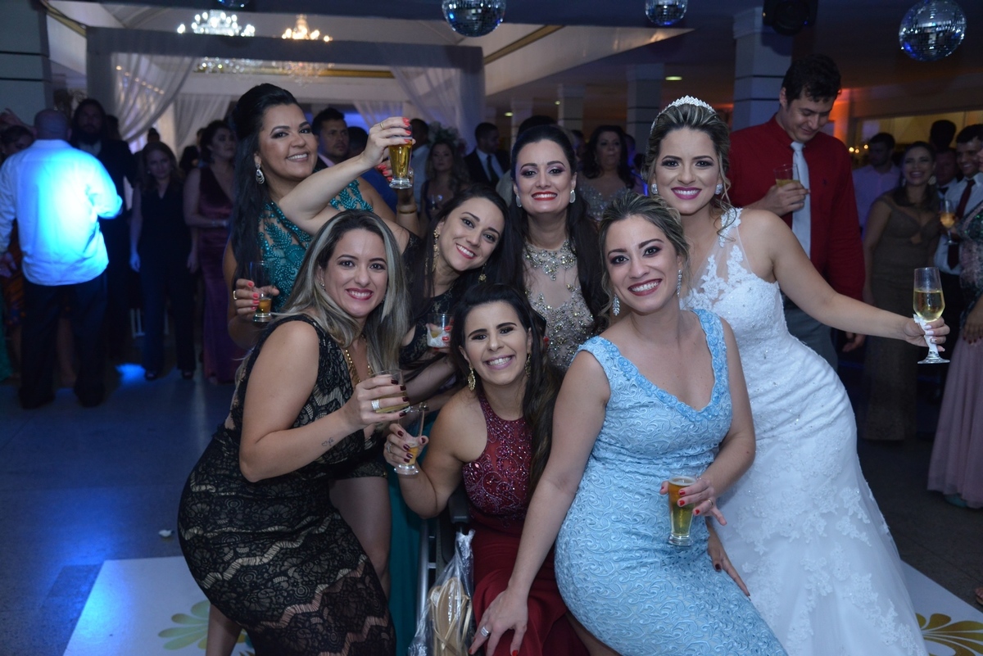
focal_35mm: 38
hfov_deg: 50.7
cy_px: 328
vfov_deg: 35.1
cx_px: 492
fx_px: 1038
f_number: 5
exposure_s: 1/200
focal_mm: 38
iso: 2200
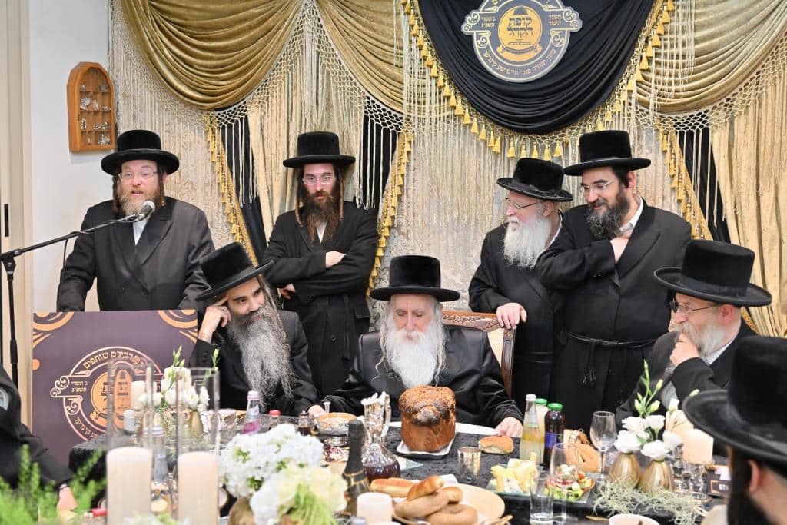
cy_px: 262
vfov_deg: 31.9
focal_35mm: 42
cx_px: 394
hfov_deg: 46.4
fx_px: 918
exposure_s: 1/320
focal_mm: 42
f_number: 4
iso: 1600
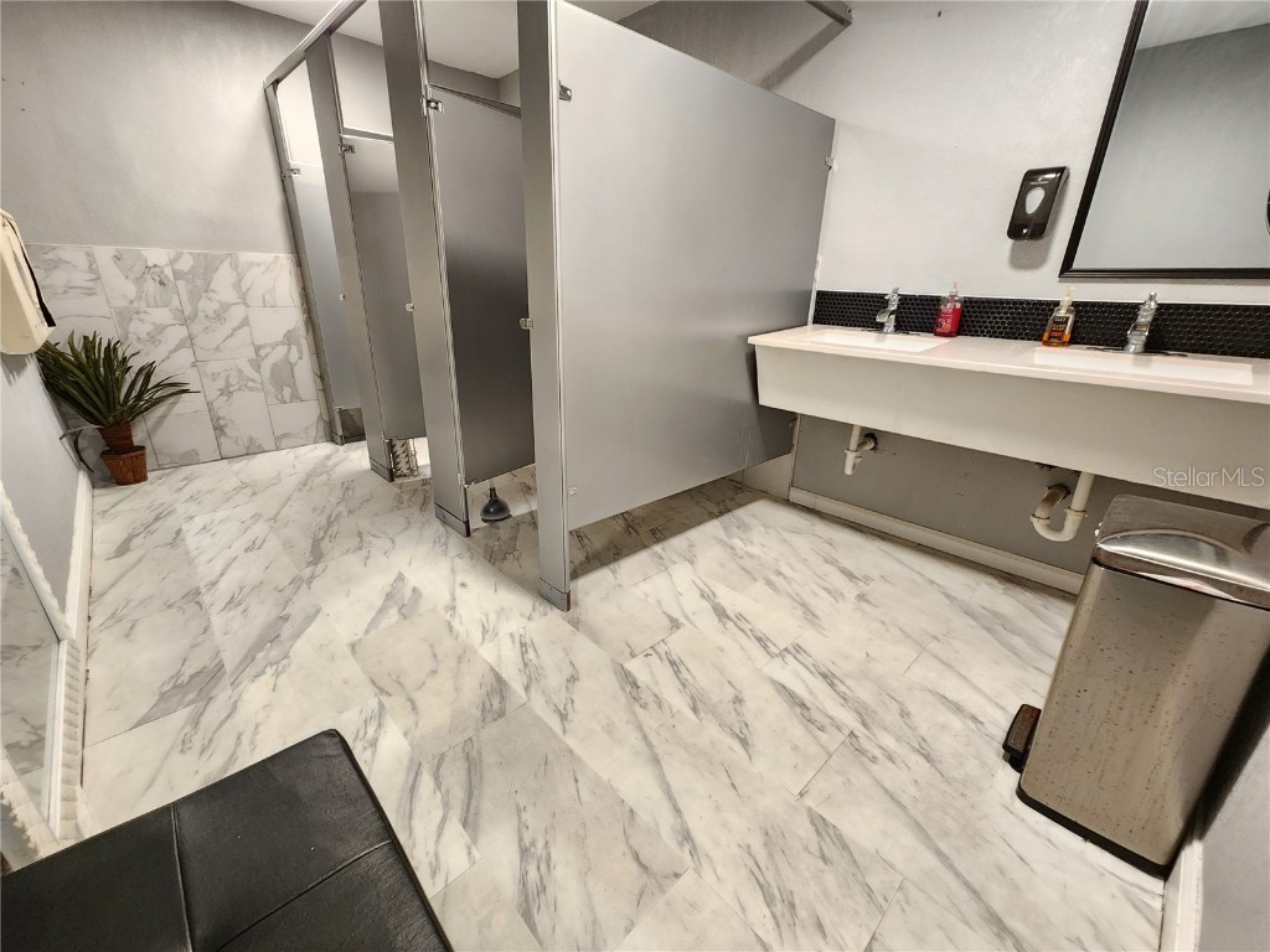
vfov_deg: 89.9
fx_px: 477
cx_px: 635
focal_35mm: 13
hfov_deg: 106.2
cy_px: 476
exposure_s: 1/30
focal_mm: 2.2
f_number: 2.2
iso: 320
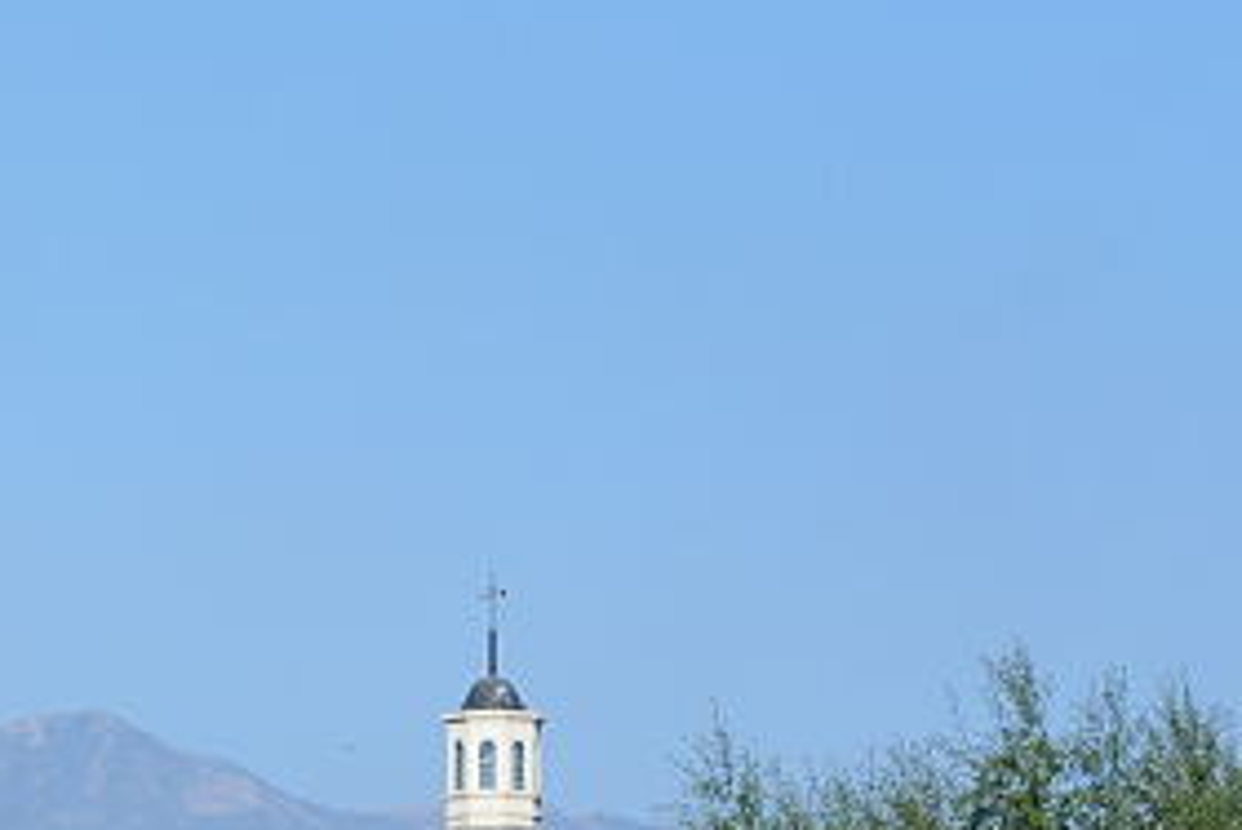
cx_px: -1295
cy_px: 1072
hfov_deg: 4.1
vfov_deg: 2.8
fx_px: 17017
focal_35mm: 493
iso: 200
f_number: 8
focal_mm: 116
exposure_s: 1/640
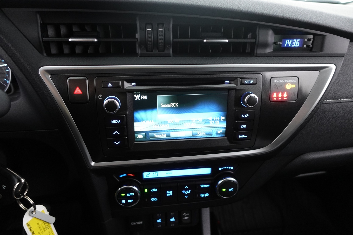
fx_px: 235
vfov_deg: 53.1
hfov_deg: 73.7
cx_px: 176
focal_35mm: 24
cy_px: 118
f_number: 1.8
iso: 800
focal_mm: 9.4
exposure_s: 1/15
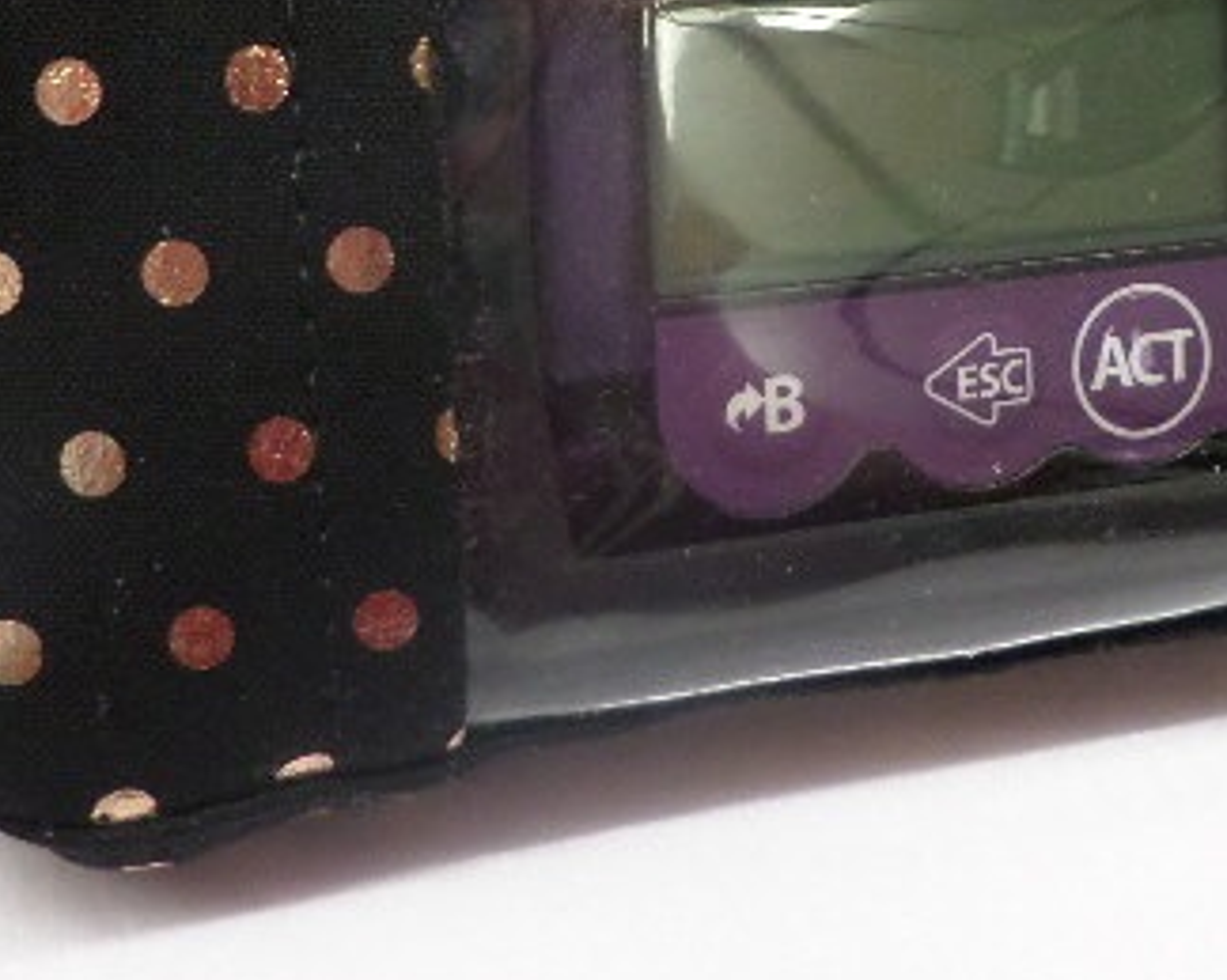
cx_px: 841
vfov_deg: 39.3
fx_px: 1343
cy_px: 276
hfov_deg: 48.1
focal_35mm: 37
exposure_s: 1/30
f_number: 3.1
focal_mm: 4.3
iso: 200
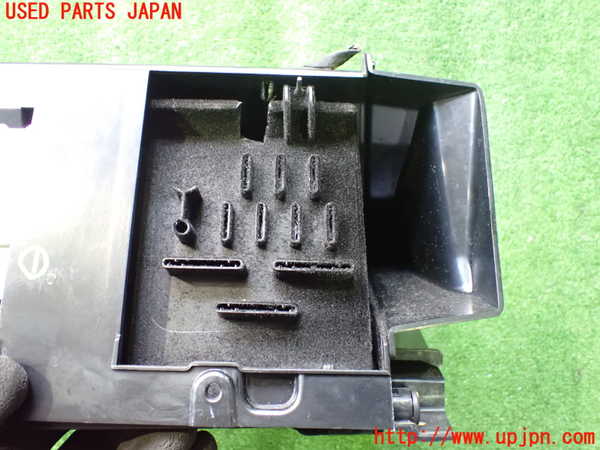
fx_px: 520
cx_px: 300
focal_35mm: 30
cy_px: 225
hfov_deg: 60.0
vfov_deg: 46.8
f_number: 2.3
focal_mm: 5.4
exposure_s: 1/30
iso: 1600
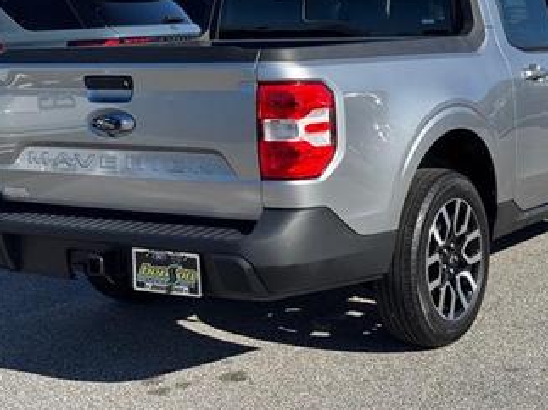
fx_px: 1187
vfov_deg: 19.5
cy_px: 122
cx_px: 316
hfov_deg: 26.0
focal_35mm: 75
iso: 64
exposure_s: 1/3817
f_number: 1.78
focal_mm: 6.76
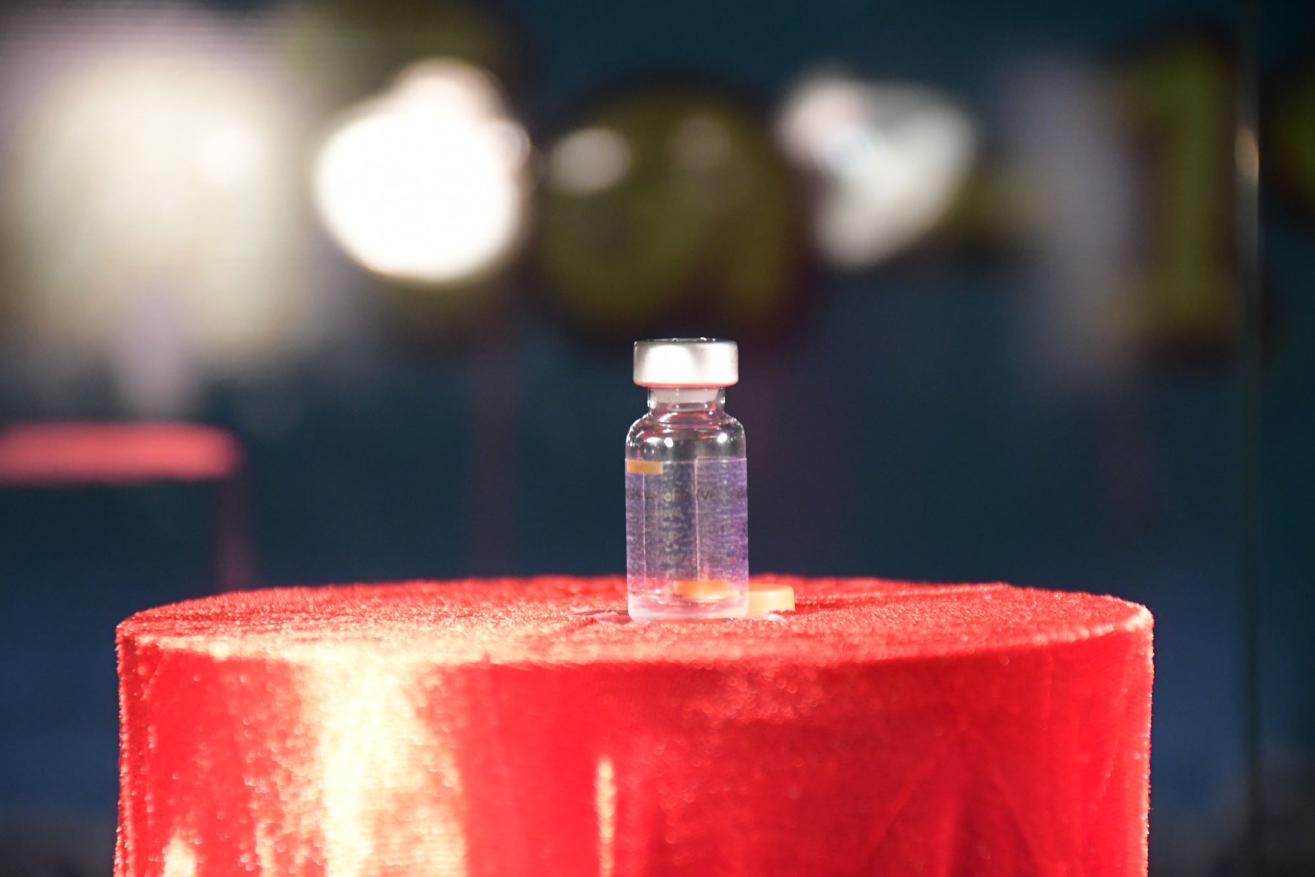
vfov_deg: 9.1
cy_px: 438
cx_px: 658
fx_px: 5478
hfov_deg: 13.7
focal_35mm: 150
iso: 3200
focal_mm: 100
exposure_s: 1/400
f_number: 5.6
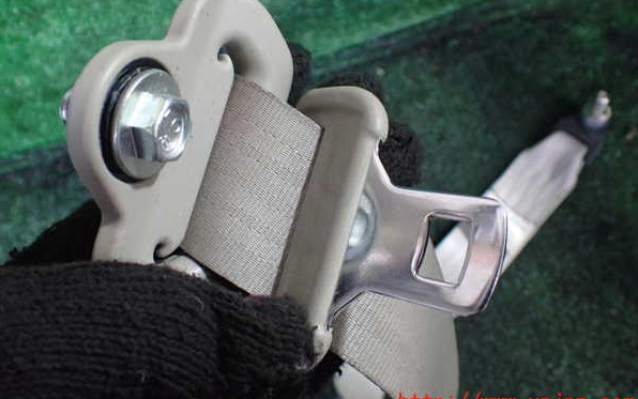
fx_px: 557
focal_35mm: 32
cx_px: 319
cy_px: 177
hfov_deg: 59.6
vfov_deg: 39.4
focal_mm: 5.4
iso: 800
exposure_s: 1/30
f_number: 2.3
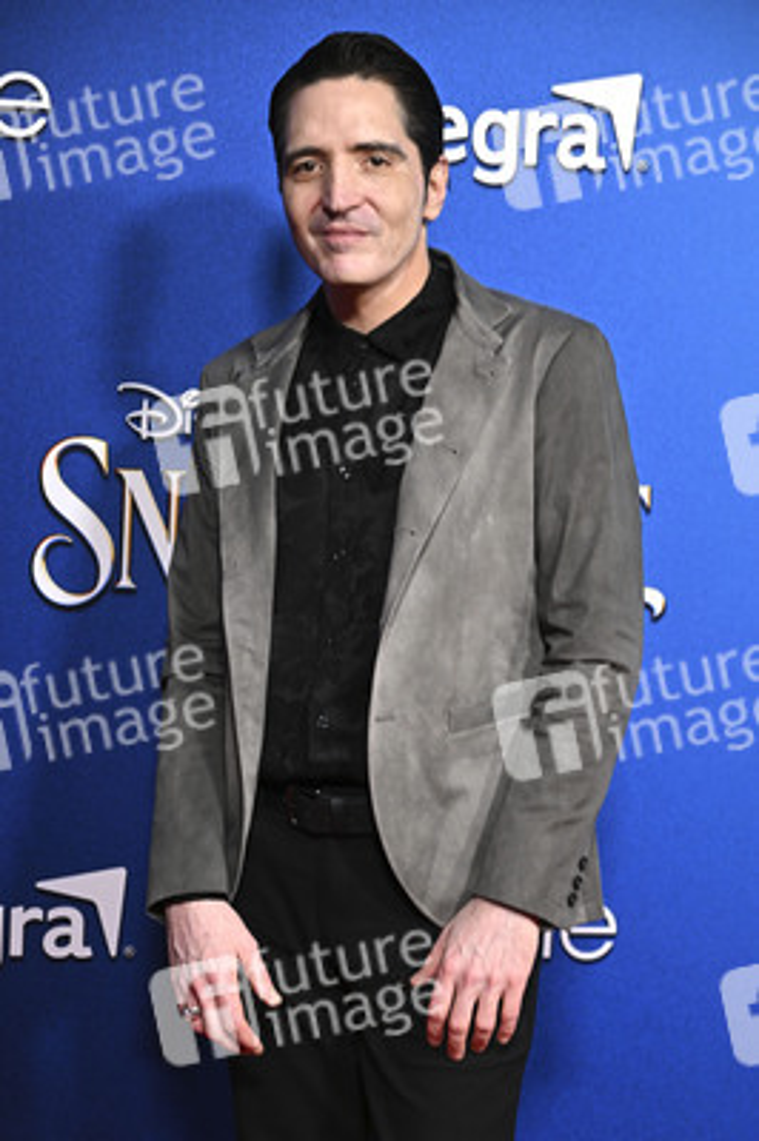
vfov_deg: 29.3
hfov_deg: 19.7
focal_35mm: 69
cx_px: 380
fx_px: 2186
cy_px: 570
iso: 3200
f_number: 4.5
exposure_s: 1/250
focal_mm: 69
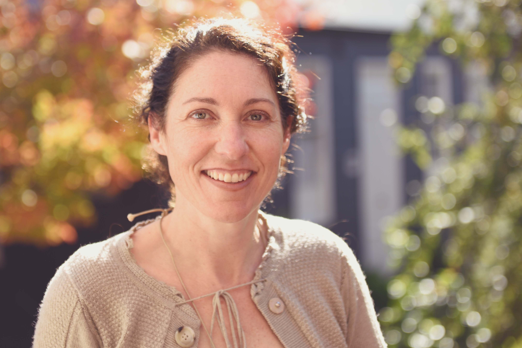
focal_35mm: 97
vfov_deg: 14.1
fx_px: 1407
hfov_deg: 21.0
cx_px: 222
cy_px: 119
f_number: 2.8
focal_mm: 70
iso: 100
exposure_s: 1/500
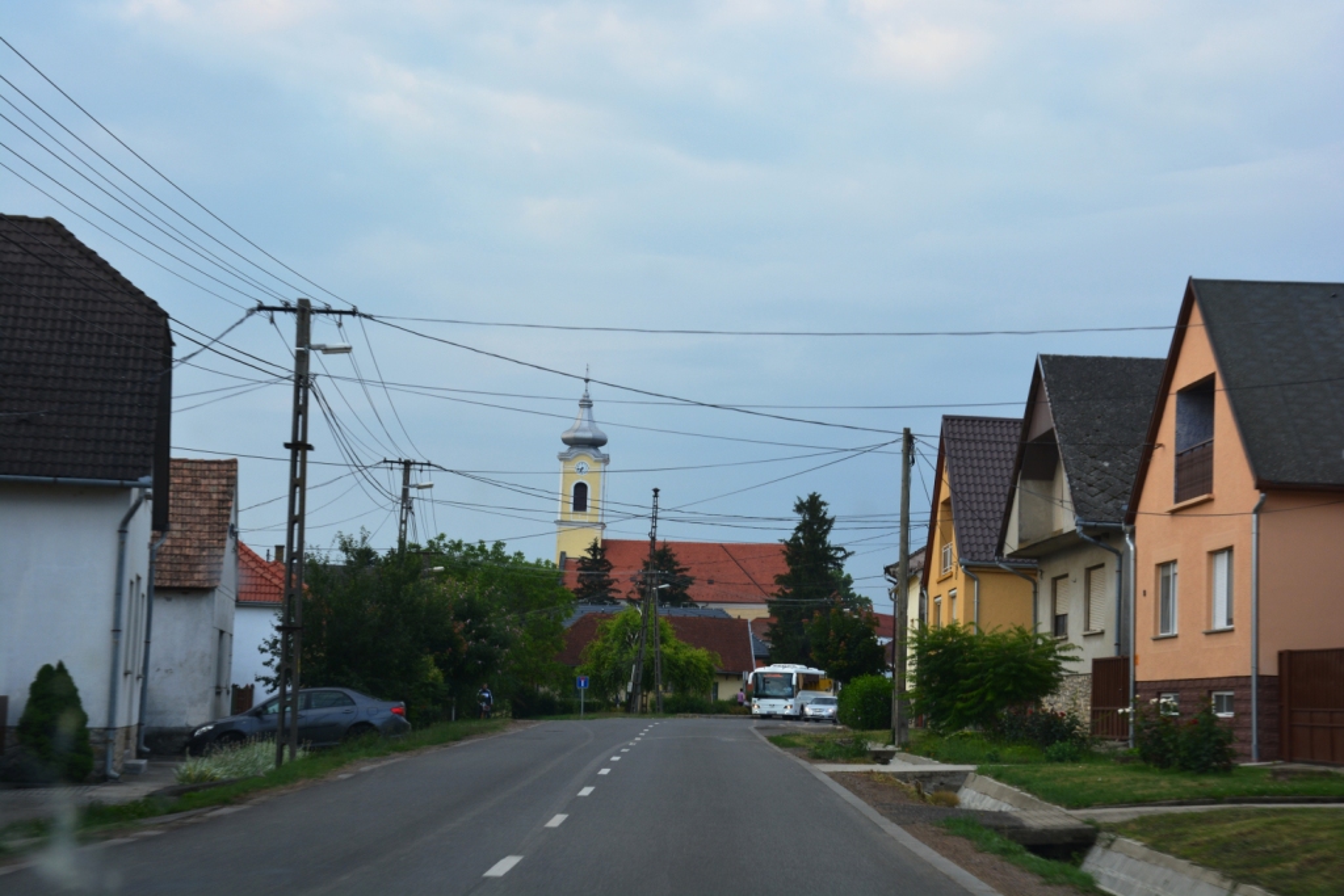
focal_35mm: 72
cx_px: 672
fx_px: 2688
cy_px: 448
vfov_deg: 18.9
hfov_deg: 28.1
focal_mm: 48
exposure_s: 1/60
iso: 200
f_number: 10
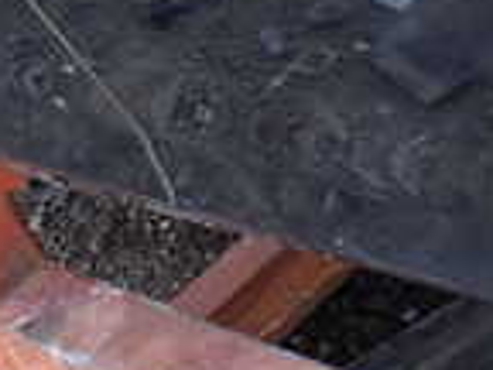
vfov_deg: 11.2
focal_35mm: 125
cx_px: 794
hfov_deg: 14.4
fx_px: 1780
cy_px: -240
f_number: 3.2
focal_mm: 5.4
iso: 100
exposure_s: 1/60
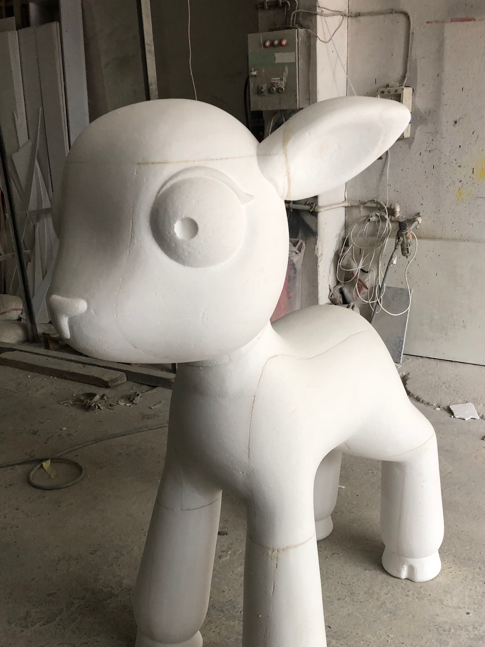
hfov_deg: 39.6
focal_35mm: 36
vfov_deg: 50.7
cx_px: 258
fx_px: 673
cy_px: 411
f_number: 1.8
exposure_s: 1/20
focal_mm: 3.99
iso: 40
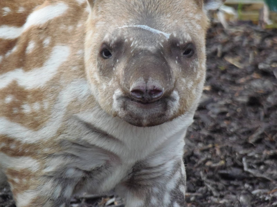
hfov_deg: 3.9
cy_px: 104
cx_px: 138
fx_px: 4113
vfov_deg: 2.9
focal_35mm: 514
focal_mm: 95.3
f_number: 5
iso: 320
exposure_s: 1/160
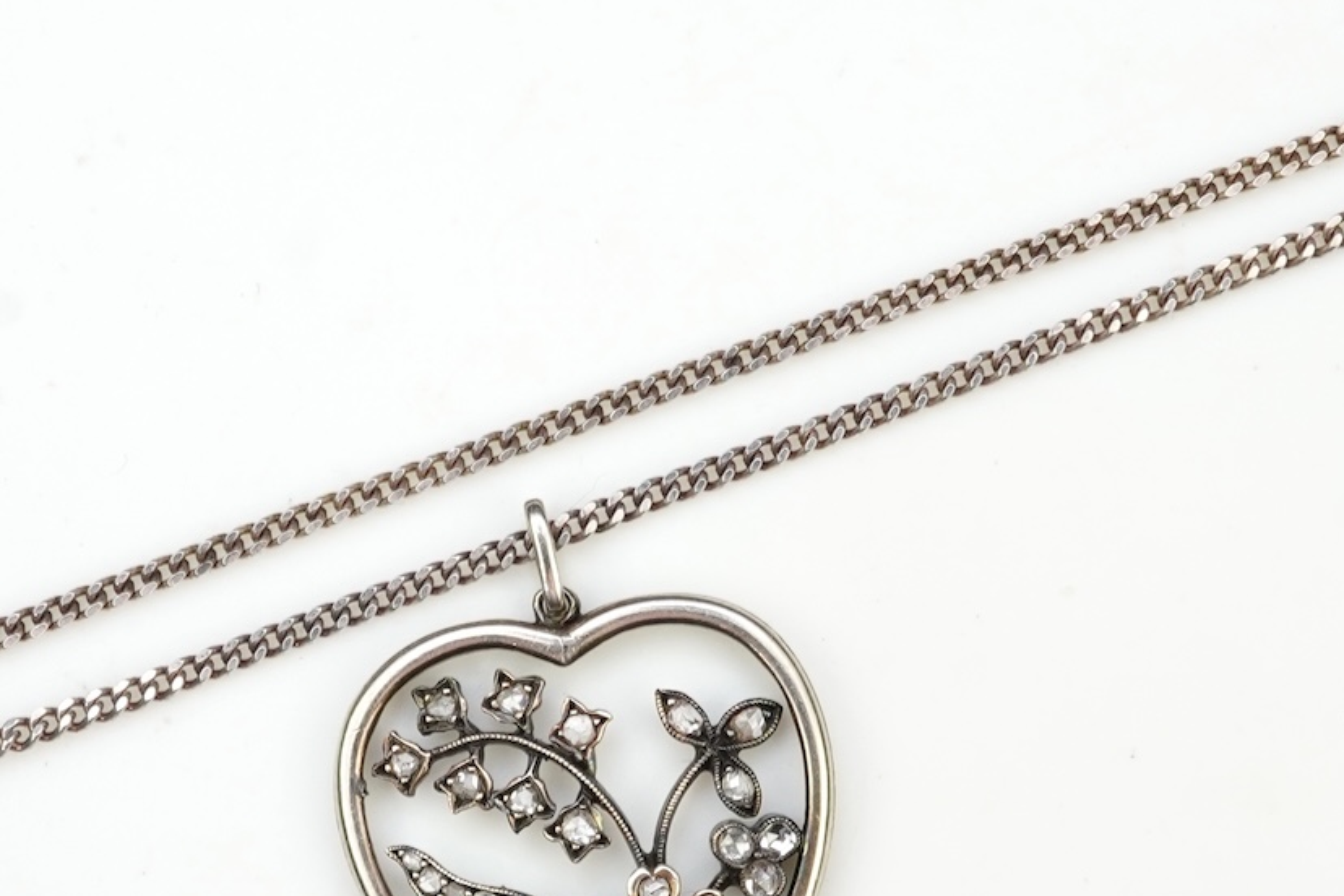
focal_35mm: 107
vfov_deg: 12.8
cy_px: 685
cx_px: 558
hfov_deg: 19.1
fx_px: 3994
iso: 500
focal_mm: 30
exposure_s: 1/20
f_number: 18
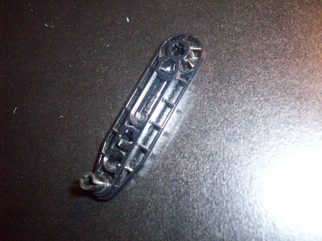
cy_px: 120
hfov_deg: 50.1
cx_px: 161
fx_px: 344
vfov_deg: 38.7
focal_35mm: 37
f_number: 2.8
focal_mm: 6.2
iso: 200
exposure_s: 1/64
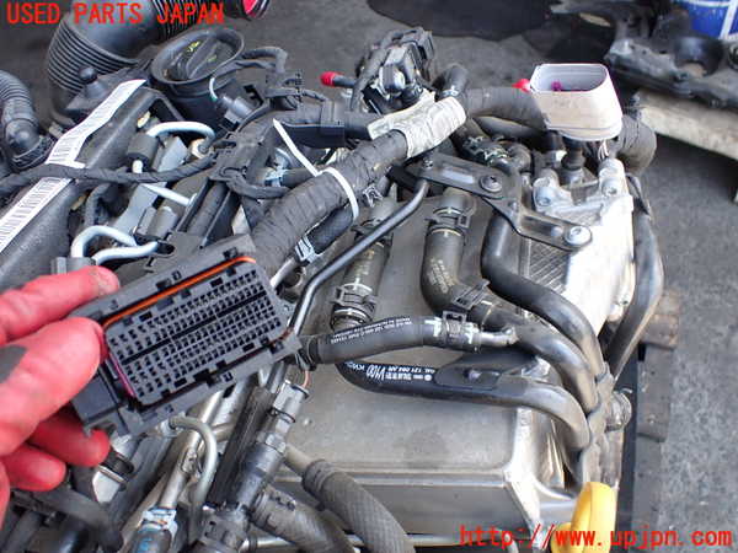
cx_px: 369
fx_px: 640
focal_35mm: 30
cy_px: 276
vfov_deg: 46.8
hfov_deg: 60.0
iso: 160
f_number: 2.3
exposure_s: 1/125
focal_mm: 5.4
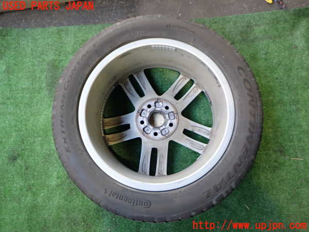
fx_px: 268
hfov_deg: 60.0
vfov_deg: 46.8
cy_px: 116
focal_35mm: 30
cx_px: 154
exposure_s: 1/30
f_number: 2.3
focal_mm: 5.4
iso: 250
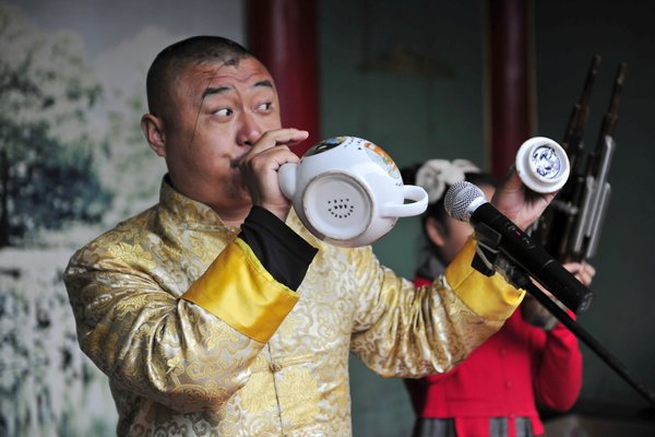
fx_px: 1274
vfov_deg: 19.5
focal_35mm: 70
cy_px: 218
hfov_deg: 28.8
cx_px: 328
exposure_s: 1/60
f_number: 3.2
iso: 800
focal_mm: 70
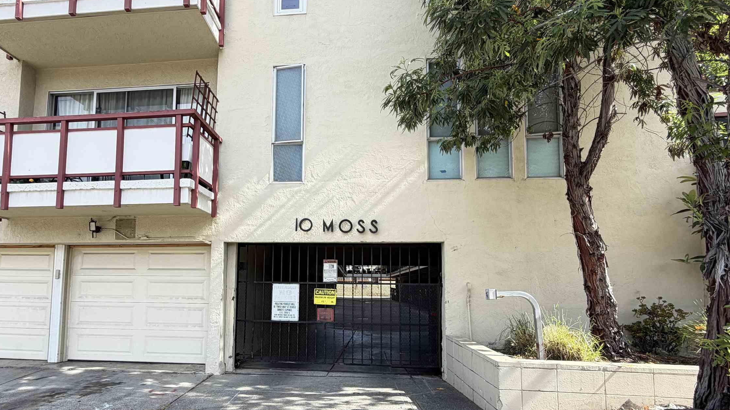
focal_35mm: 21
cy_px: 252
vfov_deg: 53.1
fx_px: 406
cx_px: 311
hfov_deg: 83.3
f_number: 2.2
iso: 40
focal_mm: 2.22
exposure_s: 1/196
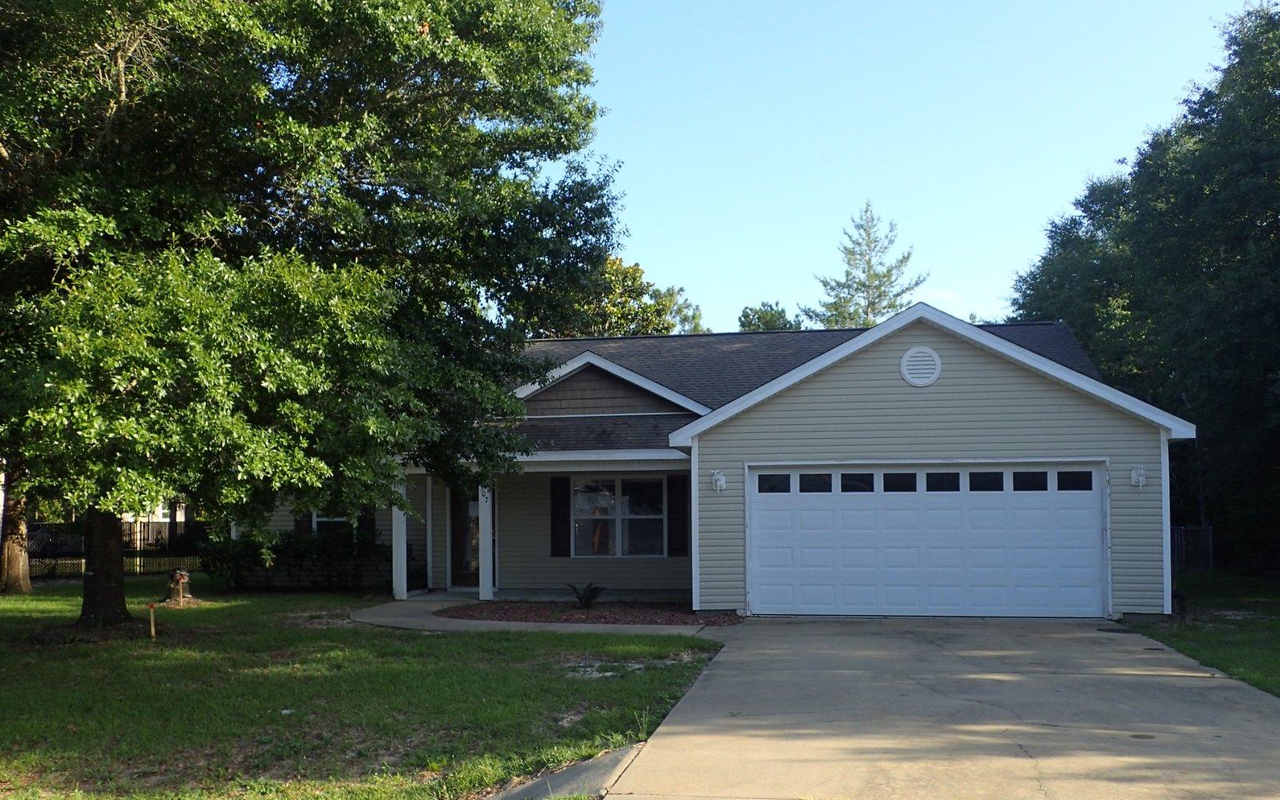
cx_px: 641
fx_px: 1116
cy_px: 482
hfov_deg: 59.7
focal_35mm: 32
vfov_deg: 39.3
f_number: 3.2
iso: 100
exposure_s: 1/320
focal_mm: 5.5
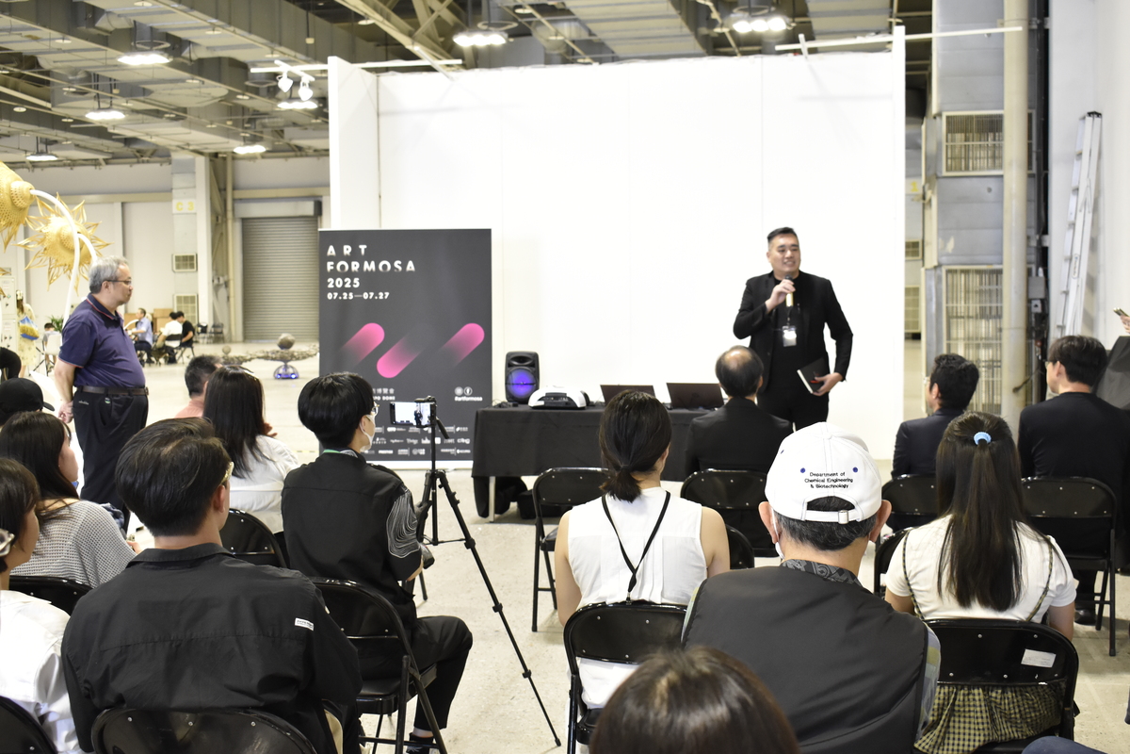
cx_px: 565
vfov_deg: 30.8
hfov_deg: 45.0
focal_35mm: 44
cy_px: 377
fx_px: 1365
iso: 2000
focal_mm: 29
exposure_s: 1/100
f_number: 5
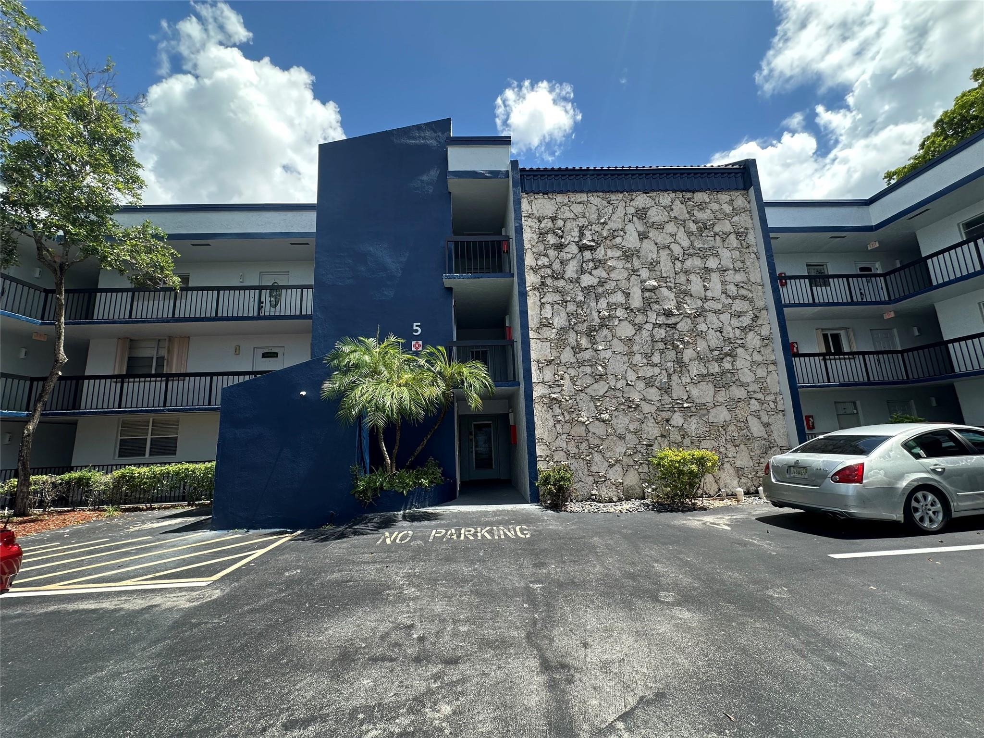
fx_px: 398
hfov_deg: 102.1
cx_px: 492
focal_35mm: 14
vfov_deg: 85.7
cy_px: 369
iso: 40
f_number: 2.2
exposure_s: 1/550
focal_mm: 2.22
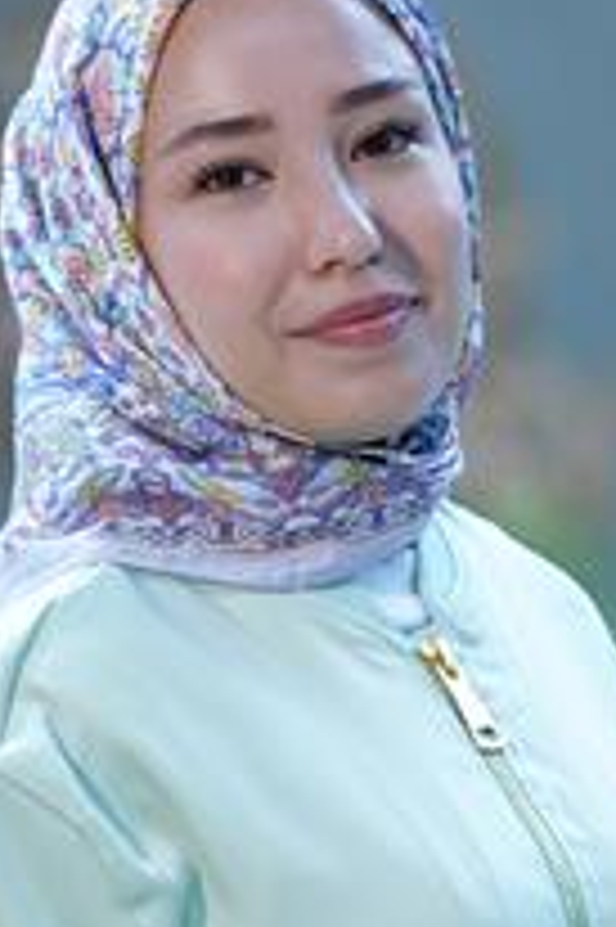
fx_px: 7250
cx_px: 292
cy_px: 702
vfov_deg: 7.3
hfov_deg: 4.9
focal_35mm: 282
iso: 640
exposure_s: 1/200
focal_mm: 125
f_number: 3.2
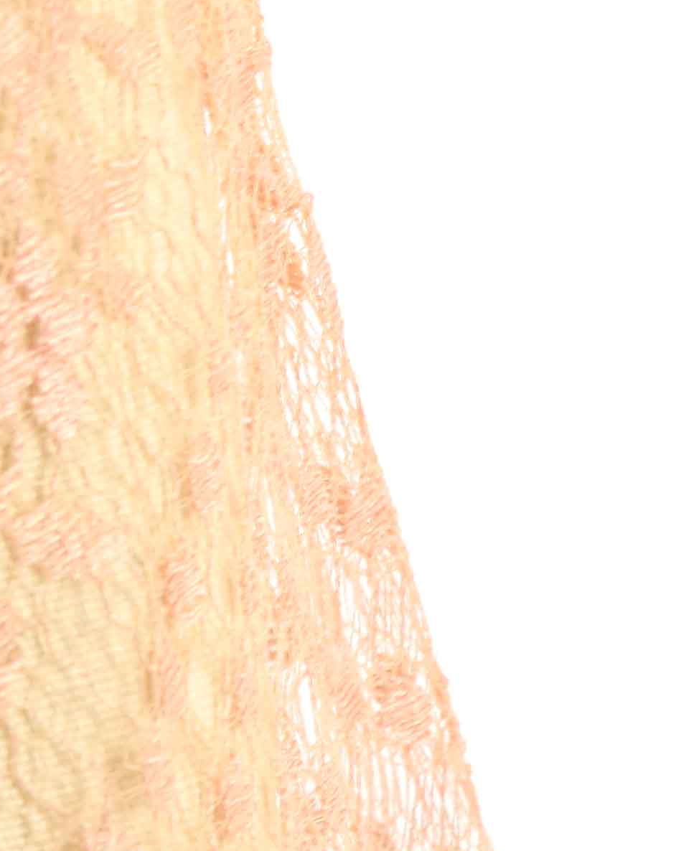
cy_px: 489
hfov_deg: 2.5
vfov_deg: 3.2
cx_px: -436
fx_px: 15440
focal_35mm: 613
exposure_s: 1/160
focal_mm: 105
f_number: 10
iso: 200
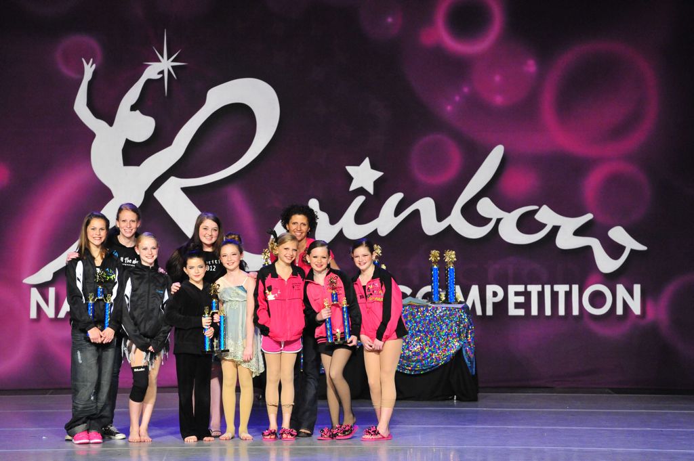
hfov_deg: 11.1
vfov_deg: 7.4
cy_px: 230
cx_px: 347
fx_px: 3563
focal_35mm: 185
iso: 6400
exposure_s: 1/640
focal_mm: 185
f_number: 4
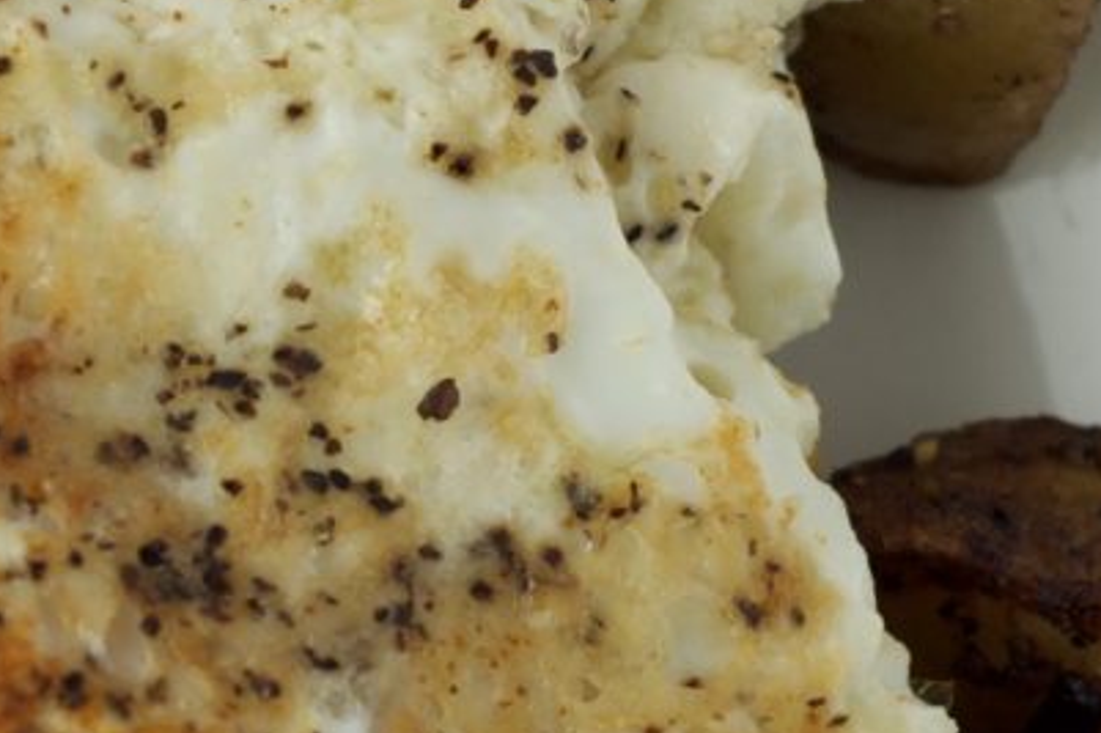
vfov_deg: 2.9
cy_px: 808
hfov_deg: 4.3
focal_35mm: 479
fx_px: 14643
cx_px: -675
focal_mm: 50
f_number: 4
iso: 100
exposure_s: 1/60
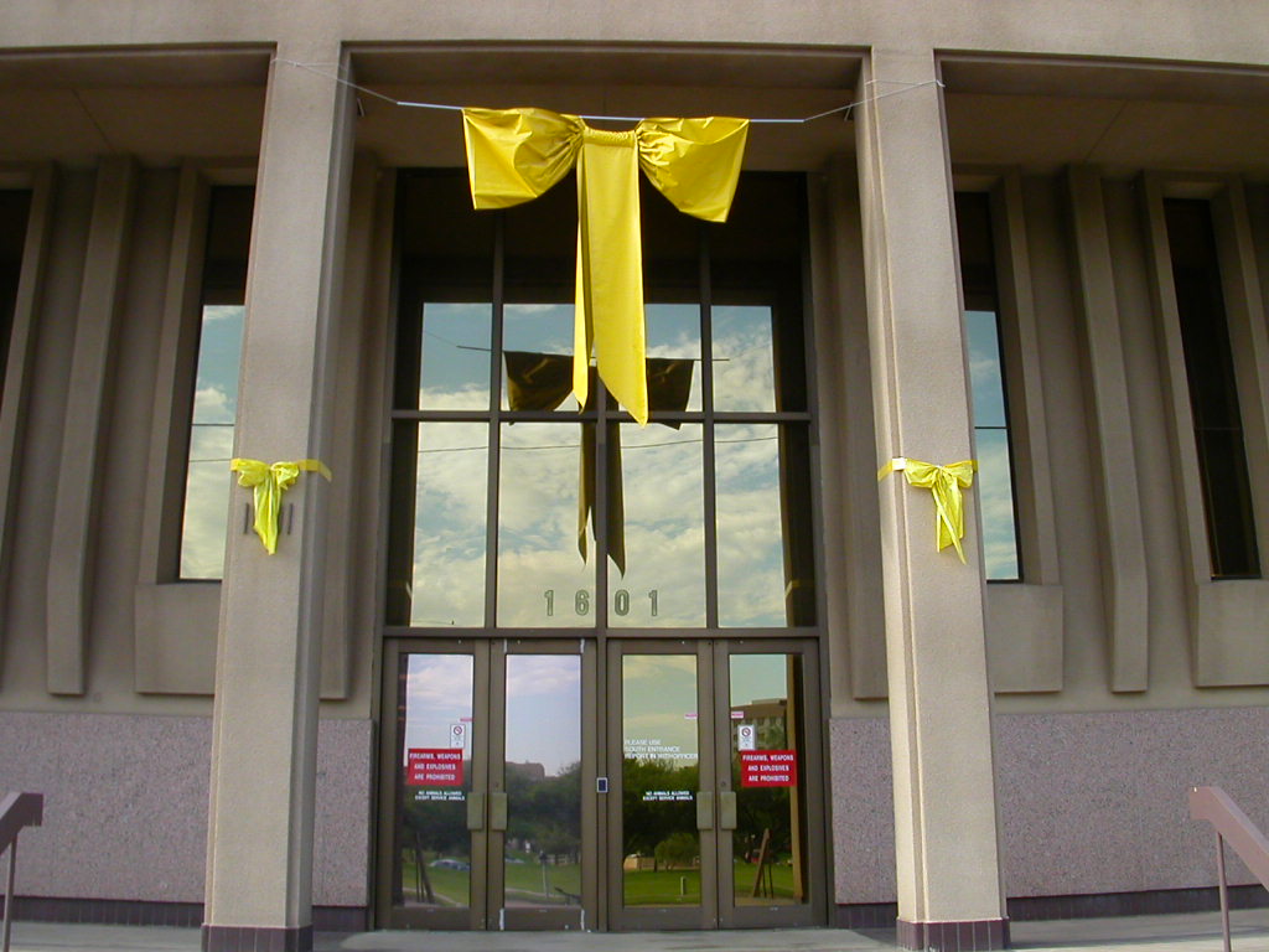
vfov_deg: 38.7
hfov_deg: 50.1
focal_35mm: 37
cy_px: 476
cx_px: 634
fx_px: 1356
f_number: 4.5
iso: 100
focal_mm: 5.6
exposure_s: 1/178
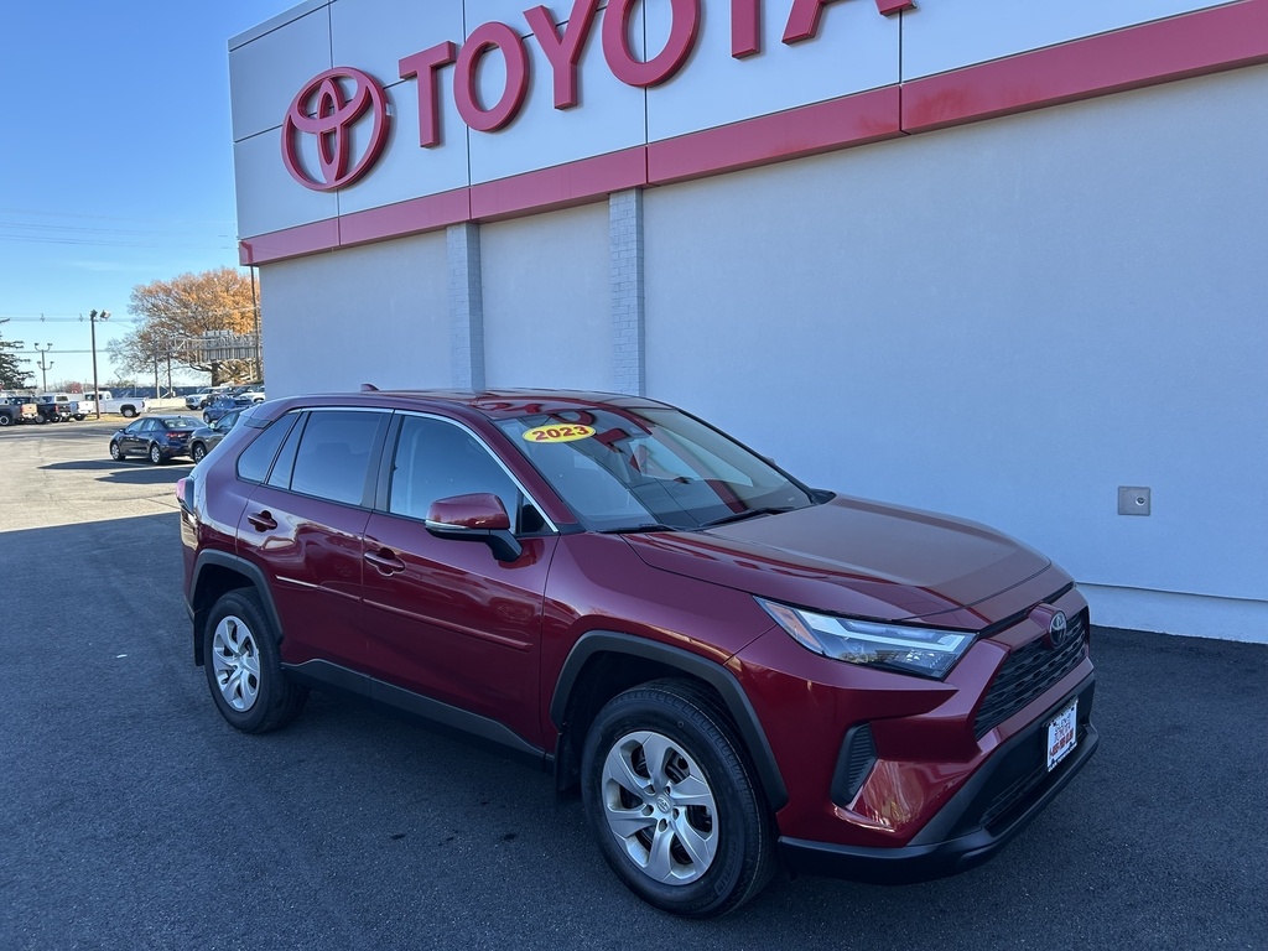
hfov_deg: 67.3
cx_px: 634
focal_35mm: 26
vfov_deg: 53.1
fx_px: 952
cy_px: 476
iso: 50
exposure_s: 1/628
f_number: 1.5
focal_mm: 5.7
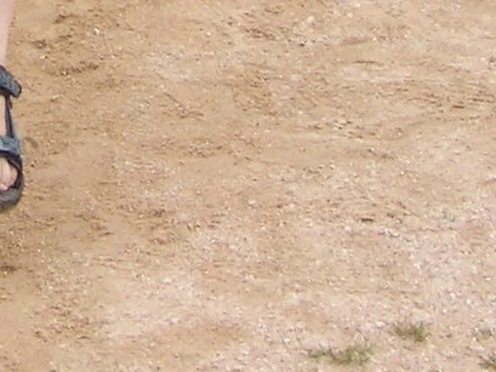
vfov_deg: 7.1
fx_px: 2824
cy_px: -521
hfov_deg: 9.8
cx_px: -163
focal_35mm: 197
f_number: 4.3
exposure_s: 1/160
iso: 50
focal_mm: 5.8
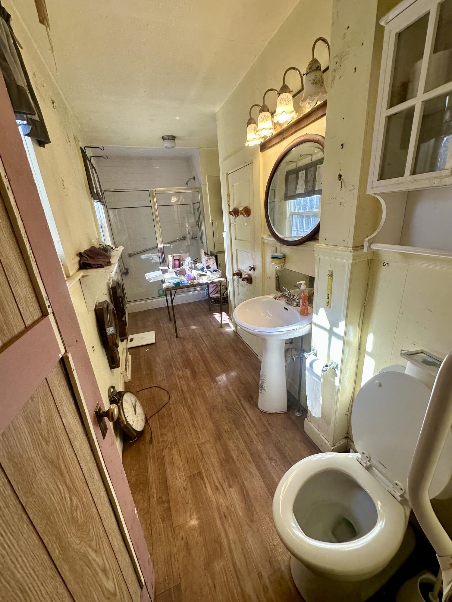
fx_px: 244
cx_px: 226
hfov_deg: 85.7
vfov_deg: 102.1
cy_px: 301
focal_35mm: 14
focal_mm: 2.22
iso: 50
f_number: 2.2
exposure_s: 1/120
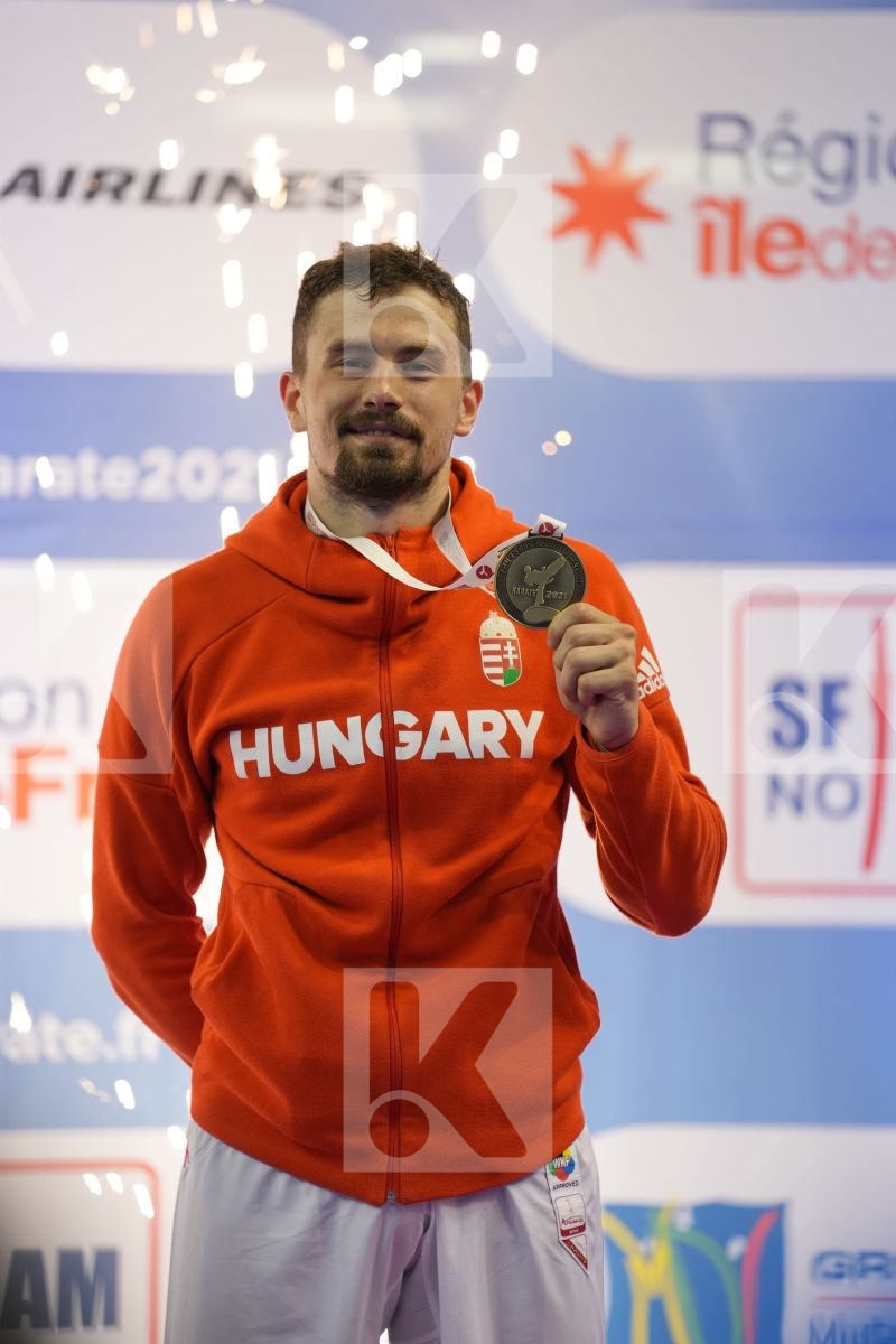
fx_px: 7466
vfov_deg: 10.3
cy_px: 672
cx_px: 448
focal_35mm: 200
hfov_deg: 6.9
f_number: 2.8
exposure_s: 1/250
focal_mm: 200
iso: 640
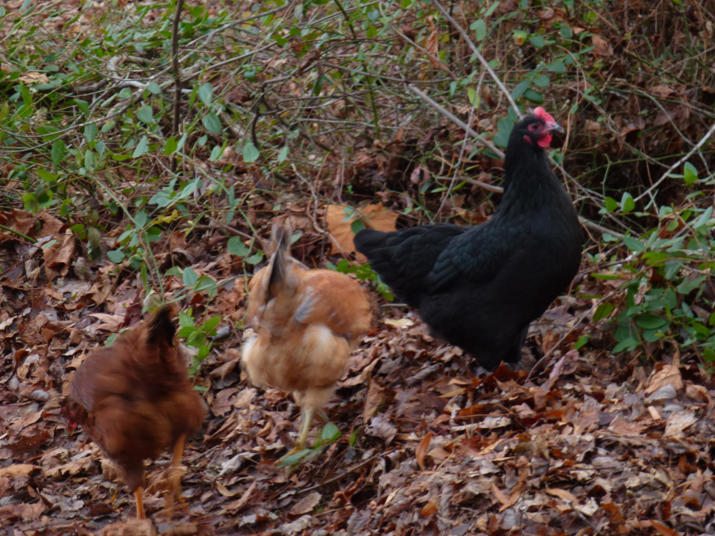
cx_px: 358
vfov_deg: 5.6
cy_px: 268
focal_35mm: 266
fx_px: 5494
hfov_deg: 7.4
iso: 100
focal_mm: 47.7
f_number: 5.6
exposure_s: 1/4
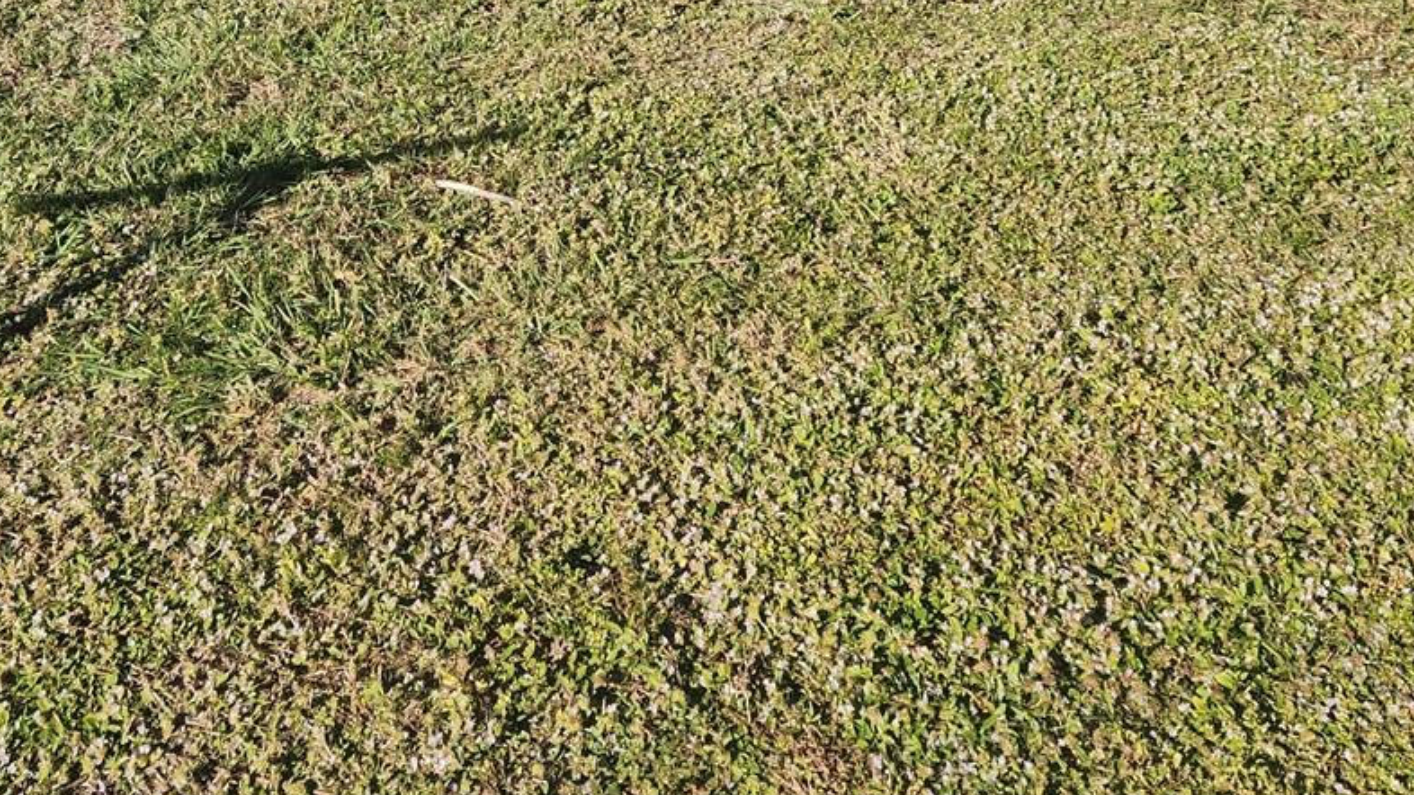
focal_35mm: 51
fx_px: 1912
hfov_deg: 40.5
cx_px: 594
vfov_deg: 21.7
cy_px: -174
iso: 20
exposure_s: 1/1087
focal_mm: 5.4
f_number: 1.8
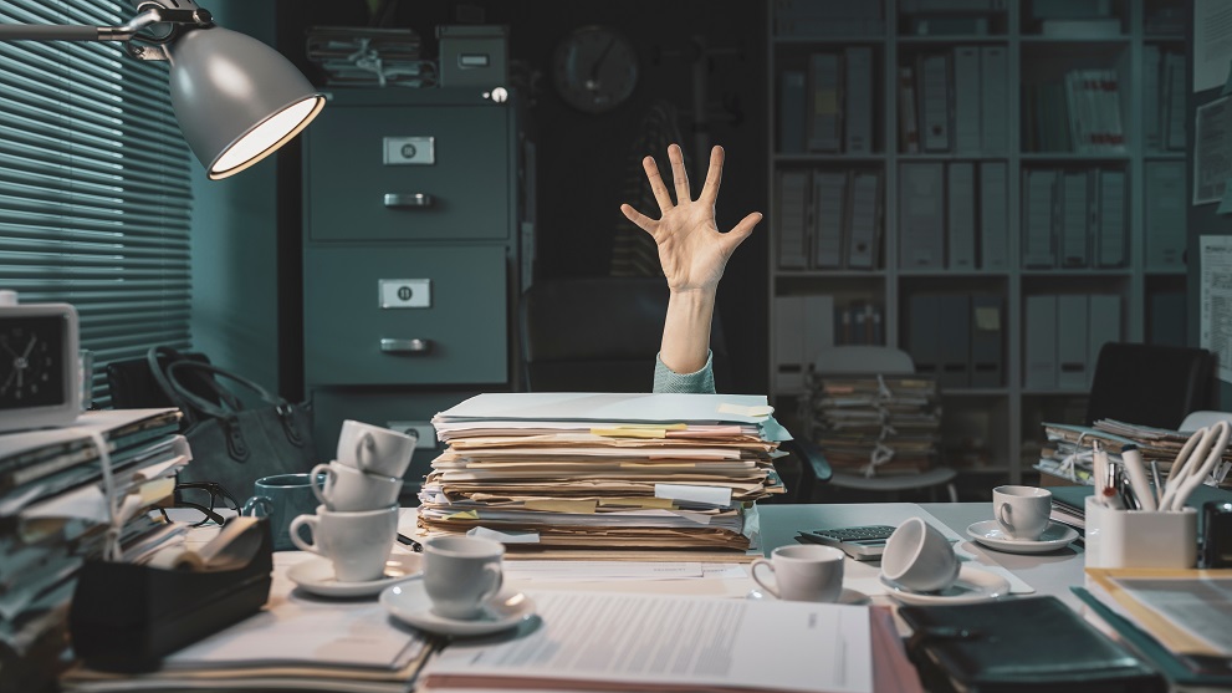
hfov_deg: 54.0
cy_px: 314
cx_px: 620
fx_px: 1208
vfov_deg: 32.0
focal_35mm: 37
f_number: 2.8
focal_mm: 35
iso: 100
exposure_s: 1/60
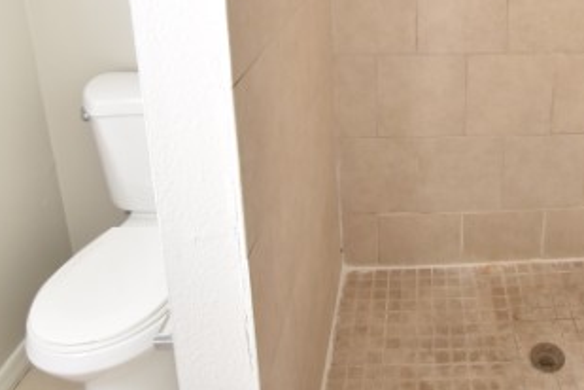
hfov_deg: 50.7
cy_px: 0
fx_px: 568
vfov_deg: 34.4
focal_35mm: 35
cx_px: 476
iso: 800
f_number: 3.5
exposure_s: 1/180
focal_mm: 10
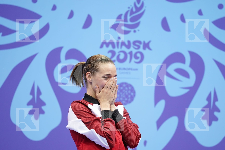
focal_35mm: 600
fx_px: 3750
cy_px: 75
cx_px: 112
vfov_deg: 2.3
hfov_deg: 3.4
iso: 1000
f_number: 2.8
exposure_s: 1/500
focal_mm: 400
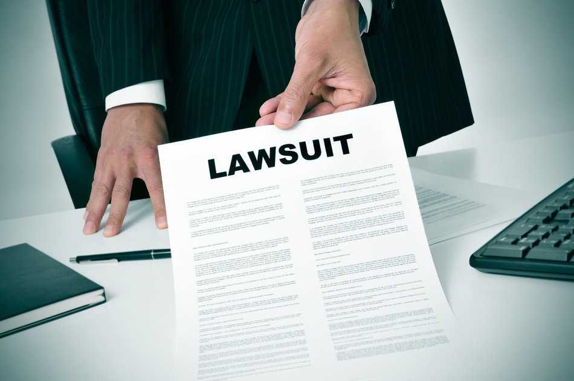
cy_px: 190
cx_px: 287
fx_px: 836
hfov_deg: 37.9
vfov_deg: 25.7
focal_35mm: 52
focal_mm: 35
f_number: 11
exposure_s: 1/60
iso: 200
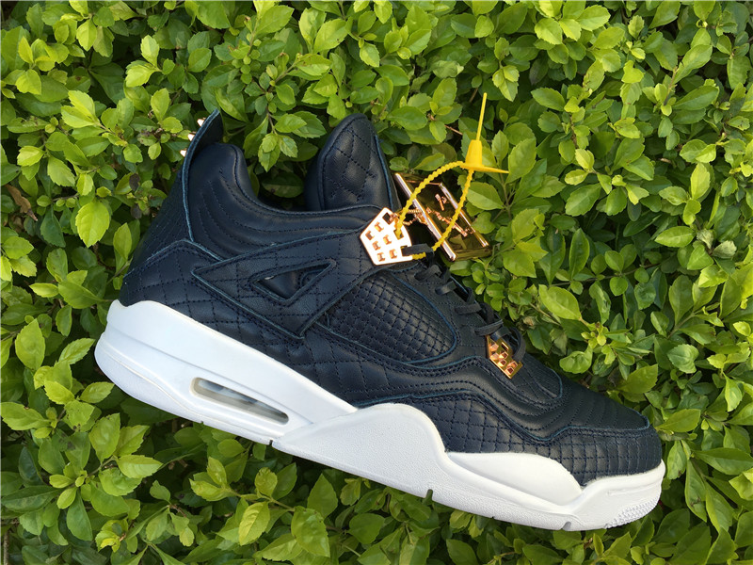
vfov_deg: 48.2
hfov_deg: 61.7
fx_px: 631
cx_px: 376
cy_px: 282
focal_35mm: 29
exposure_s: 1/246
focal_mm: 4.15
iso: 25
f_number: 2.2
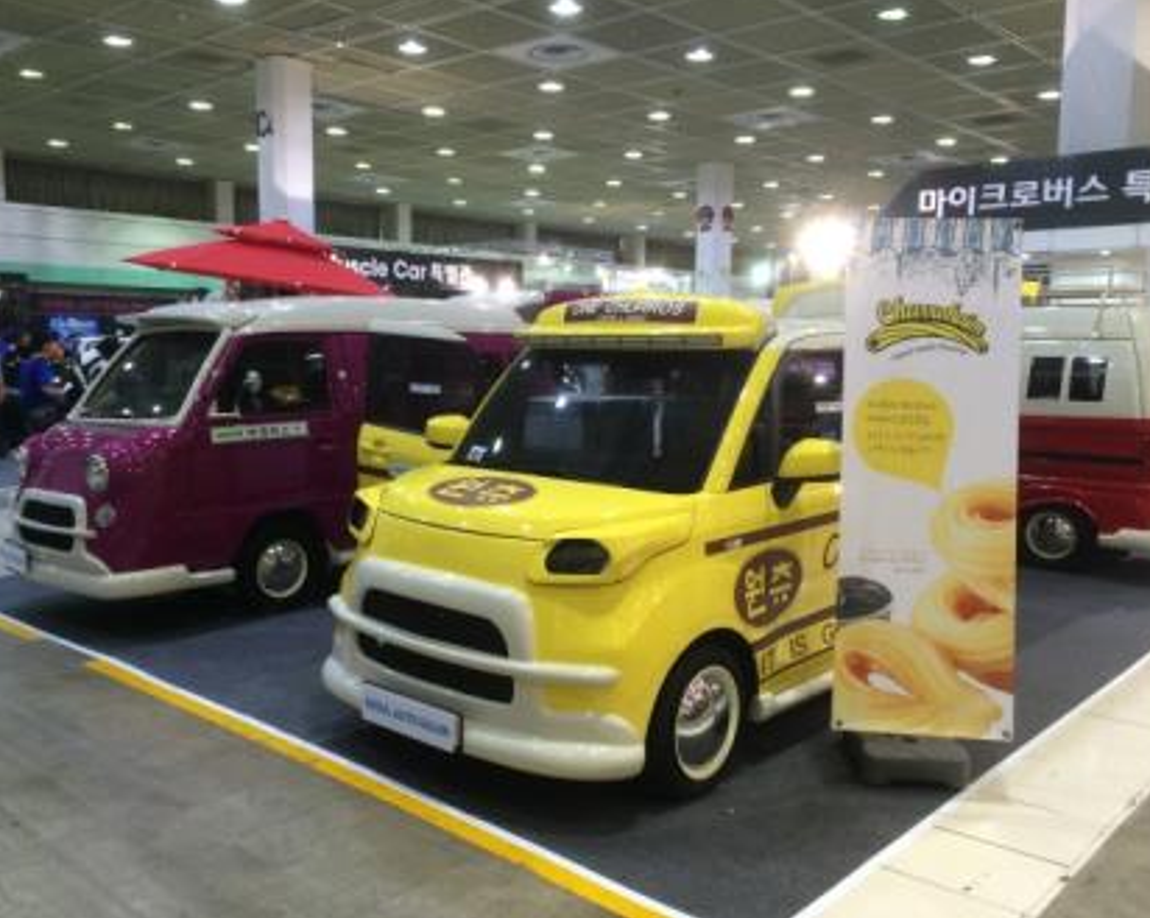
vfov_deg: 45.7
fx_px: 1088
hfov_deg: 55.7
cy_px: 451
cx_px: 558
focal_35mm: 32
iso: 80
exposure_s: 1/30
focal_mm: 4.12
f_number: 2.2
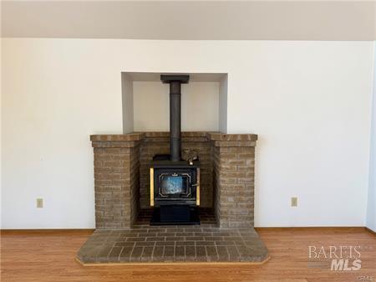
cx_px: 188
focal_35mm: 24
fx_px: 261
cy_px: 141
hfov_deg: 71.6
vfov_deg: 56.8
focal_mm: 6.76
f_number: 1.78
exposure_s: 1/121
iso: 64
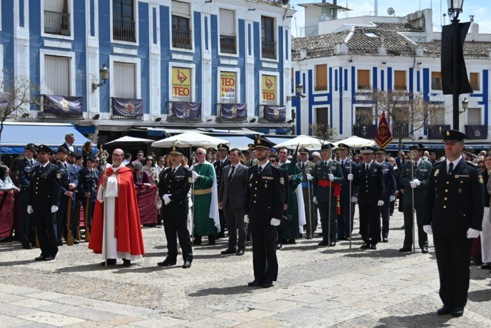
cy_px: 164
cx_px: 246
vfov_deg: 26.0
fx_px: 709
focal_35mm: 52
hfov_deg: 38.2
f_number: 7.1
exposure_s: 1/400
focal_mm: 35
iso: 100
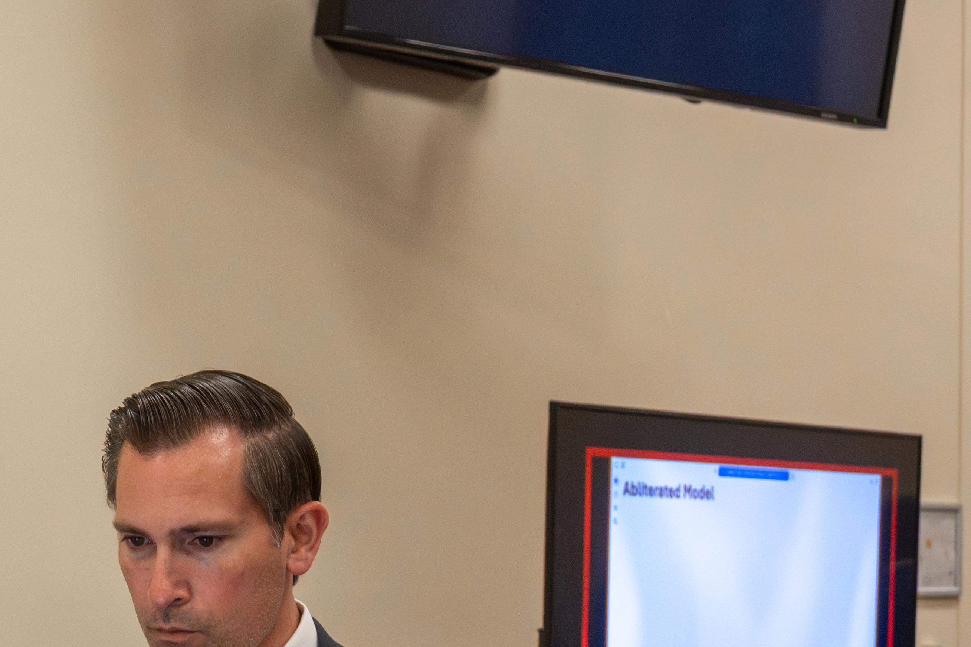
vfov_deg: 13.4
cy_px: 657
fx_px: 2712
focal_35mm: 101
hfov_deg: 19.7
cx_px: -19
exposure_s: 1/125
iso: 1600
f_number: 6.3
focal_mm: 31.5
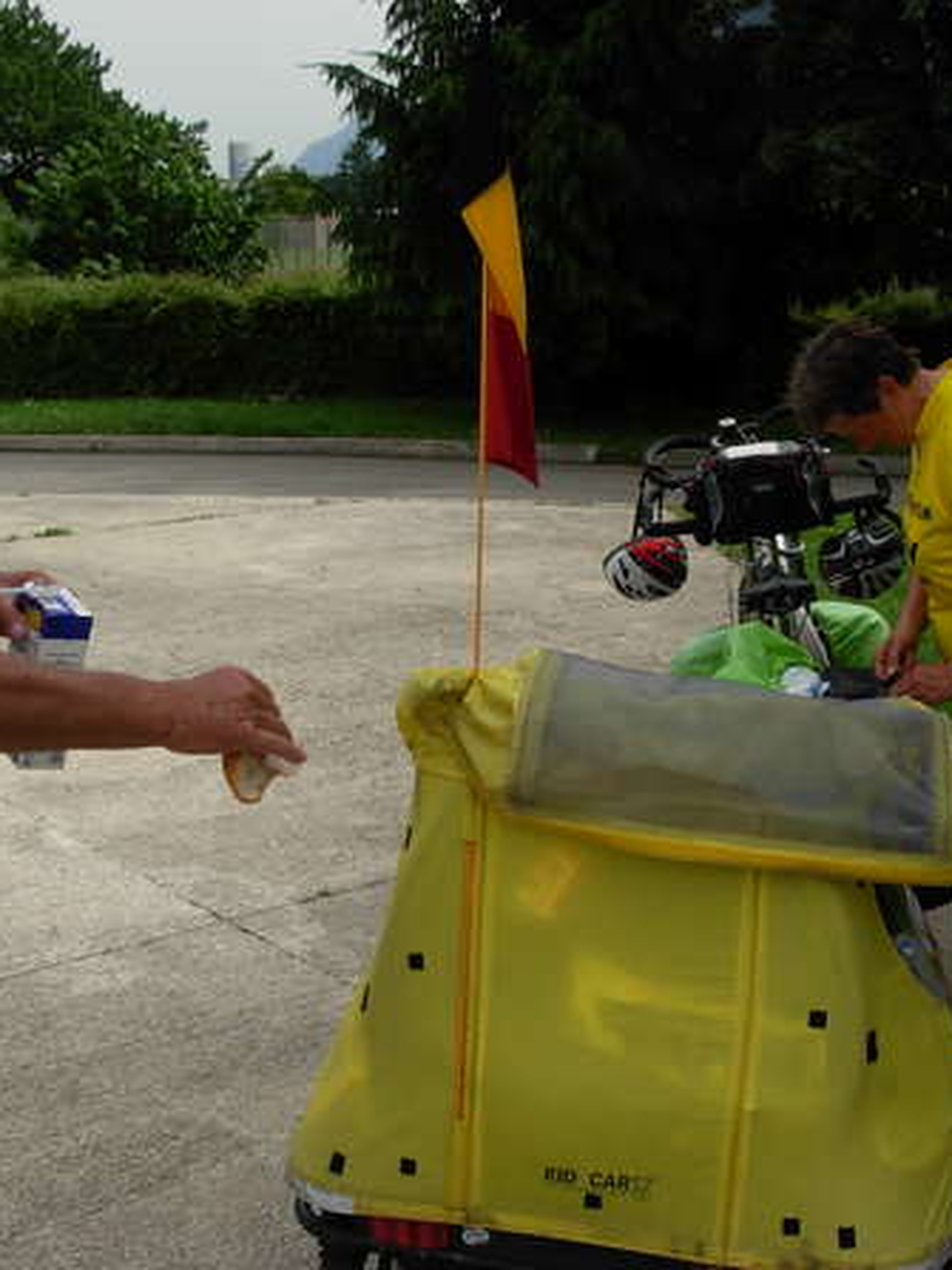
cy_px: 636
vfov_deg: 37.5
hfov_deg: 28.5
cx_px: 432
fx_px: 1871
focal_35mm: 51
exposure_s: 1/575
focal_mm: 6.3
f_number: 4.9
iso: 79
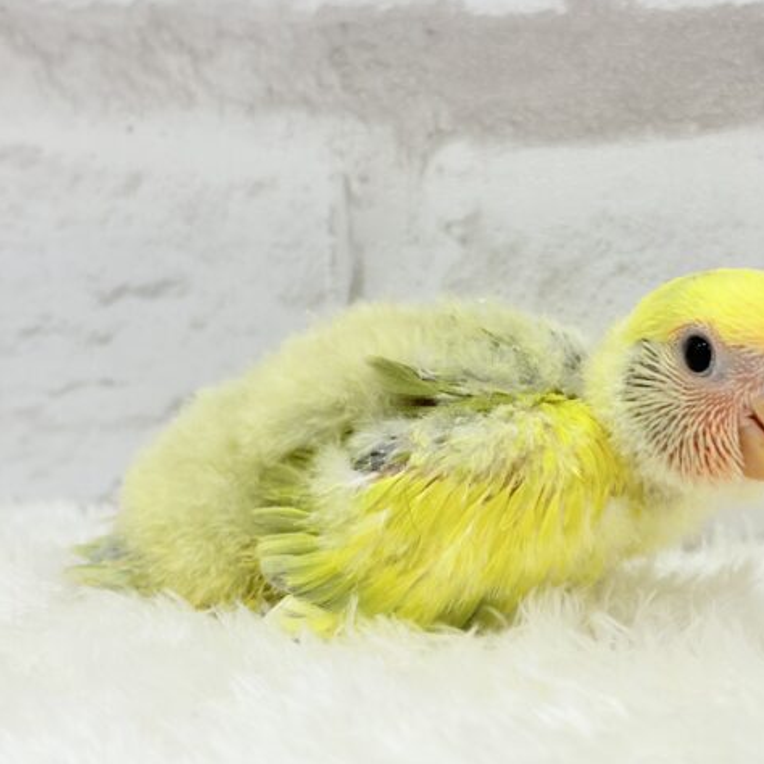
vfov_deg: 27.7
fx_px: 1548
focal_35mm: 62
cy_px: 380
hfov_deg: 27.5
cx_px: 513
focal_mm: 5.96
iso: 50
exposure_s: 1/100
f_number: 1.6
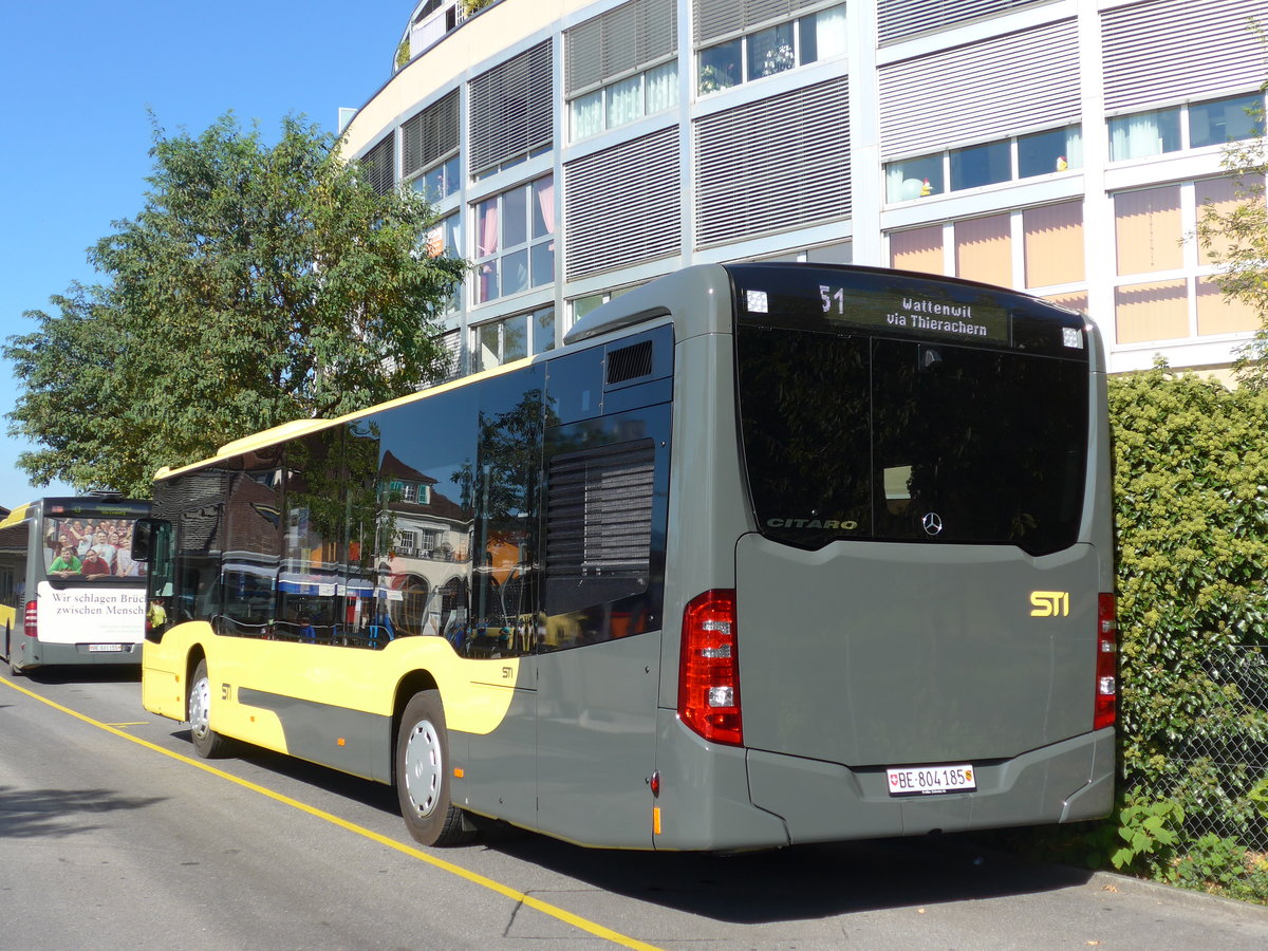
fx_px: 1612
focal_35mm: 44
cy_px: 476
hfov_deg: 42.9
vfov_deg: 32.9
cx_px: 634
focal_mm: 9
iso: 80
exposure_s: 1/1000
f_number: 2.8
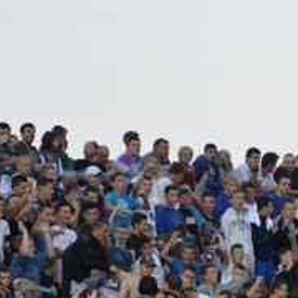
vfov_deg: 3.1
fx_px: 5581
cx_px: 518
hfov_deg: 3.0
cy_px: 414
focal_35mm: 573
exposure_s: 1/320
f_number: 4.5
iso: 1600
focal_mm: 90
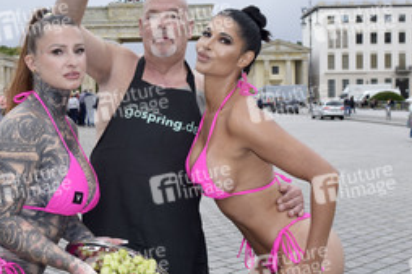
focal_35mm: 55
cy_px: 144
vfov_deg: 24.6
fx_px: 629
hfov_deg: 36.0
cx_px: 148
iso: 250
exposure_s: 1/200
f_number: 5.6
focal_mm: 31
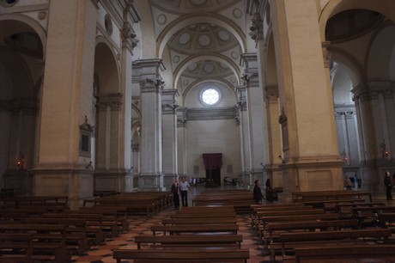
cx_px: 198
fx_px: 296
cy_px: 132
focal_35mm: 27
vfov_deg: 47.9
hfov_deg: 67.4
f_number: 3.5
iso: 6400
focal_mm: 18
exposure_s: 1/30
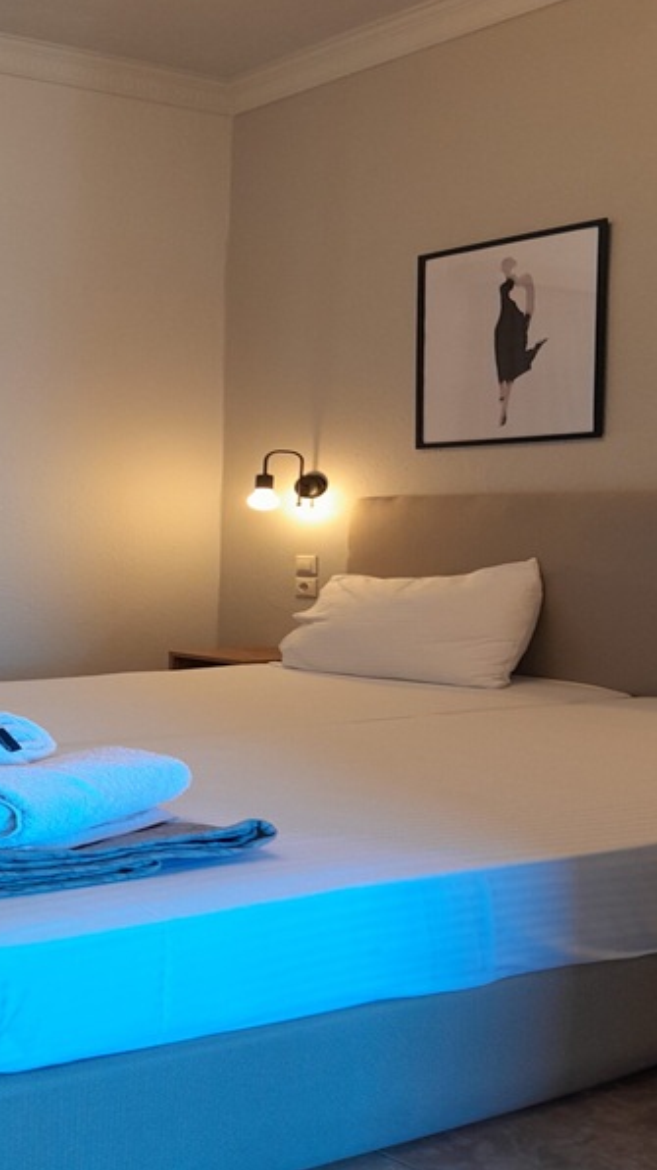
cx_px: 251
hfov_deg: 31.1
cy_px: 583
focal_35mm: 38
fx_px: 1178
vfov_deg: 52.8
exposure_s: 1/60
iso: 125
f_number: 1.8
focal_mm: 3.98
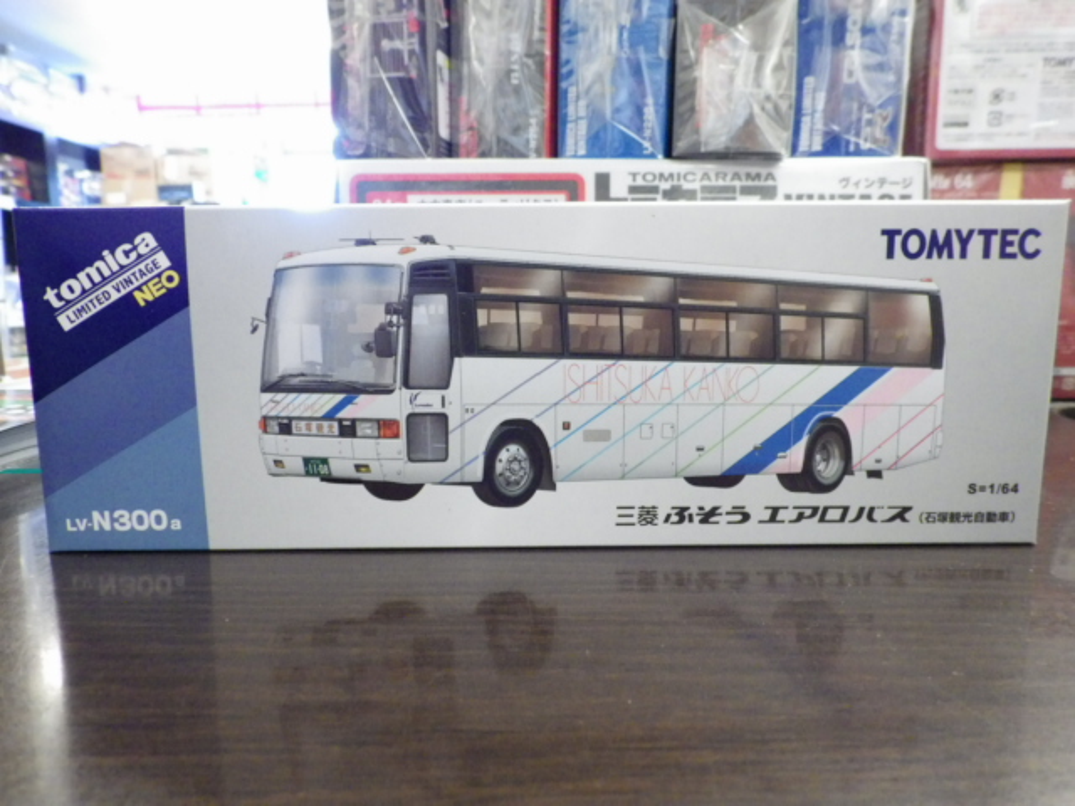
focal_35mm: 25
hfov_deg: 69.4
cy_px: 403
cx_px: 538
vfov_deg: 54.9
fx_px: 776
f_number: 3.1
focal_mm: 4.4
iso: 800
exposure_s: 1/40
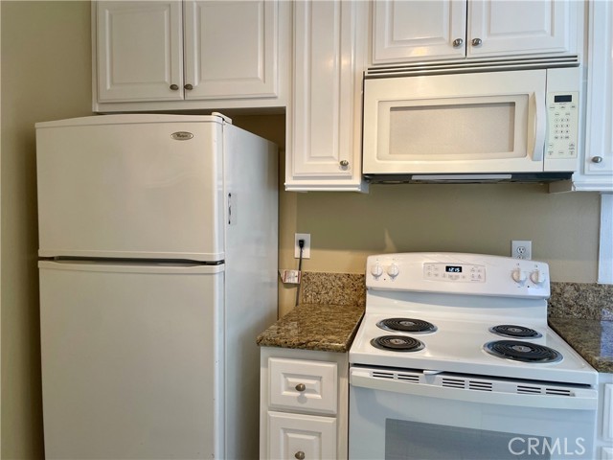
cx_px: 306
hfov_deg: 67.3
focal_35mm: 26
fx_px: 460
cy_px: 230
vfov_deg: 53.1
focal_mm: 4.2
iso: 80
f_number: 1.6
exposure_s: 1/60
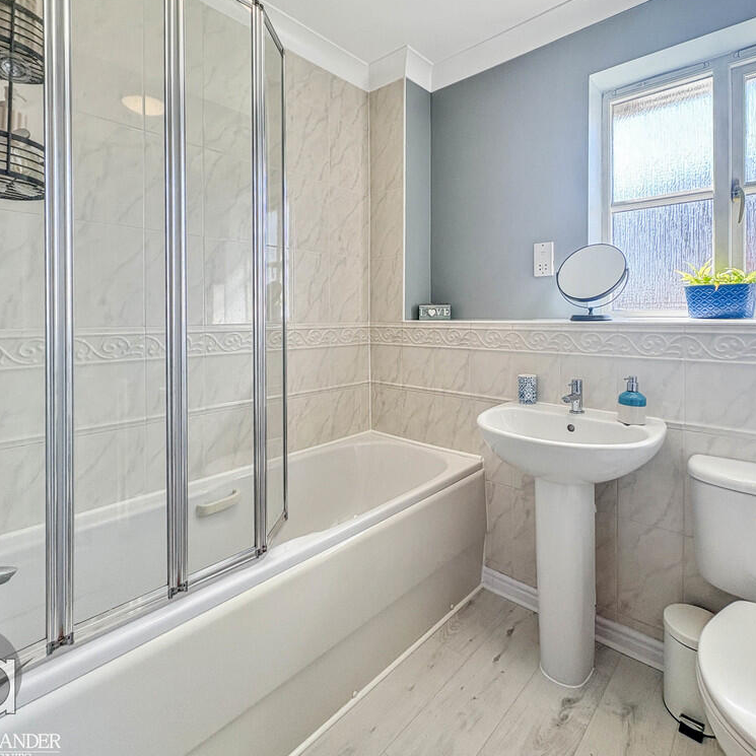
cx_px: 411
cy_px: 374
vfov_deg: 84.0
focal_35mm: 17
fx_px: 420
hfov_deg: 83.8
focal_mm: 2.22
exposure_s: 1/100
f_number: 2.2
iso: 80
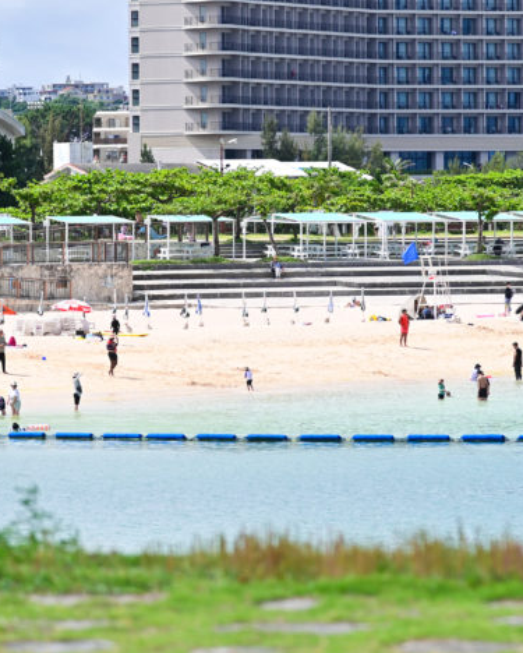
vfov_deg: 7.8
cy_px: 217
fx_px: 4755
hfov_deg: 6.3
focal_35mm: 246
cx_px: 315
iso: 100
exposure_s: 1/1000
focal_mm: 120
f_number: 4
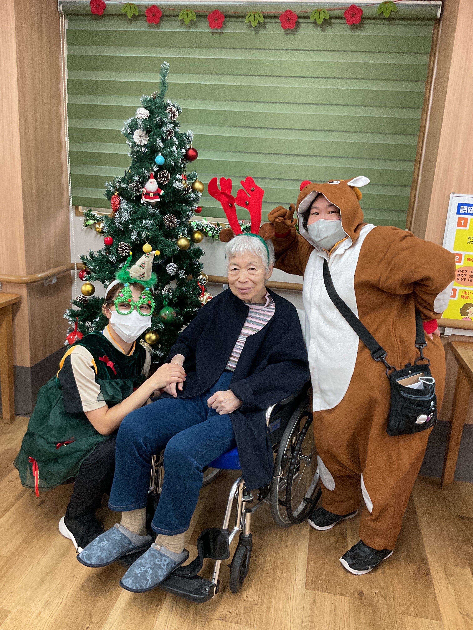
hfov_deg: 48.2
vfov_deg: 61.7
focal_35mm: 29
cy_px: 315
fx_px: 528
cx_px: 236
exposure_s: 1/60
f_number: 1.8
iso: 100
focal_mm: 3
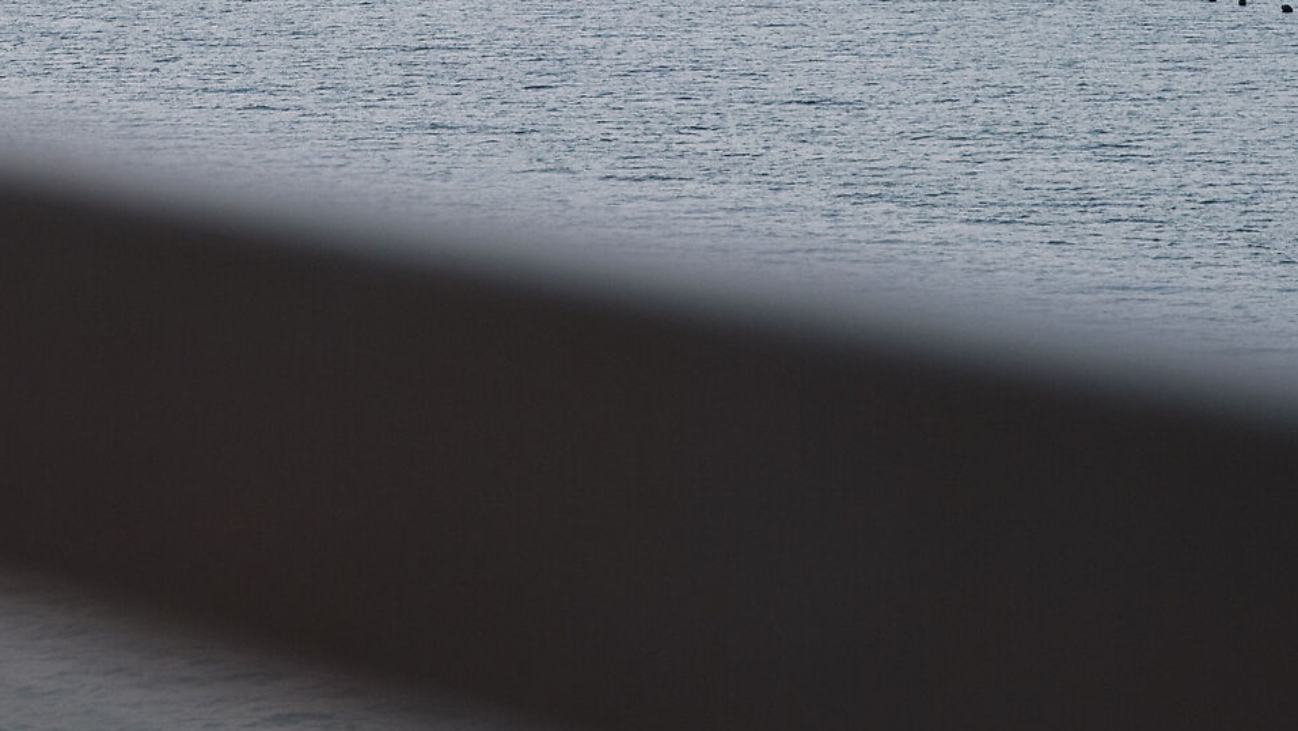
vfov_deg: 7.4
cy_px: -285
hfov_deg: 13.1
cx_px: 115
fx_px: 5611
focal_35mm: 163
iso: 400
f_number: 4
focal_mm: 41.4
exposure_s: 1/100
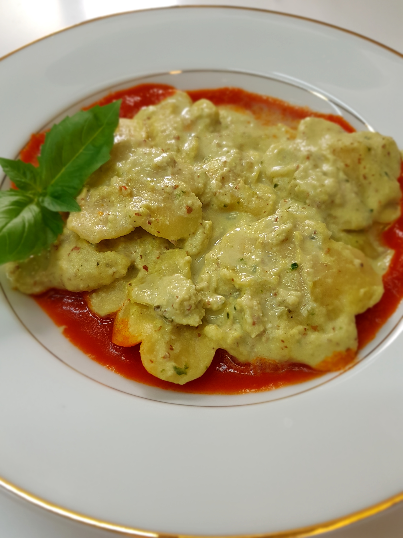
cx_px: 202
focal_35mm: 26
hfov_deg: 53.1
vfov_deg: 67.3
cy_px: 269
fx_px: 404
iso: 64
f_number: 1.7
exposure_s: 1/50
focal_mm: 4.2
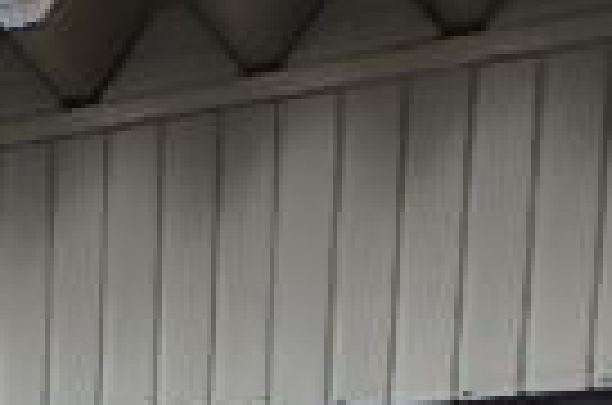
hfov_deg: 15.7
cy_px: 1040
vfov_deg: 10.8
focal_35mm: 103
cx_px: -612
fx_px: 1747
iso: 125
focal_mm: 3.7
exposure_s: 1/80
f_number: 3.5
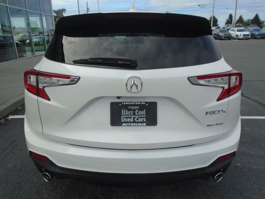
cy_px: 100
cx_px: 132
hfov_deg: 67.3
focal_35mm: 26
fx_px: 199
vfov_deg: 53.1
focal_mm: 4.6
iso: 100
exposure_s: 1/200
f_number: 8
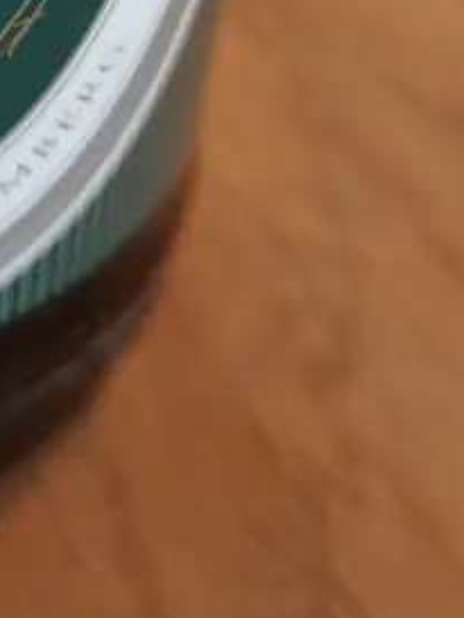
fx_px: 1607
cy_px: -118
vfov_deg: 20.4
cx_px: -77
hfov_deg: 15.9
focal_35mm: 90
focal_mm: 5.59
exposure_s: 1/25
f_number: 2.8
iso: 640
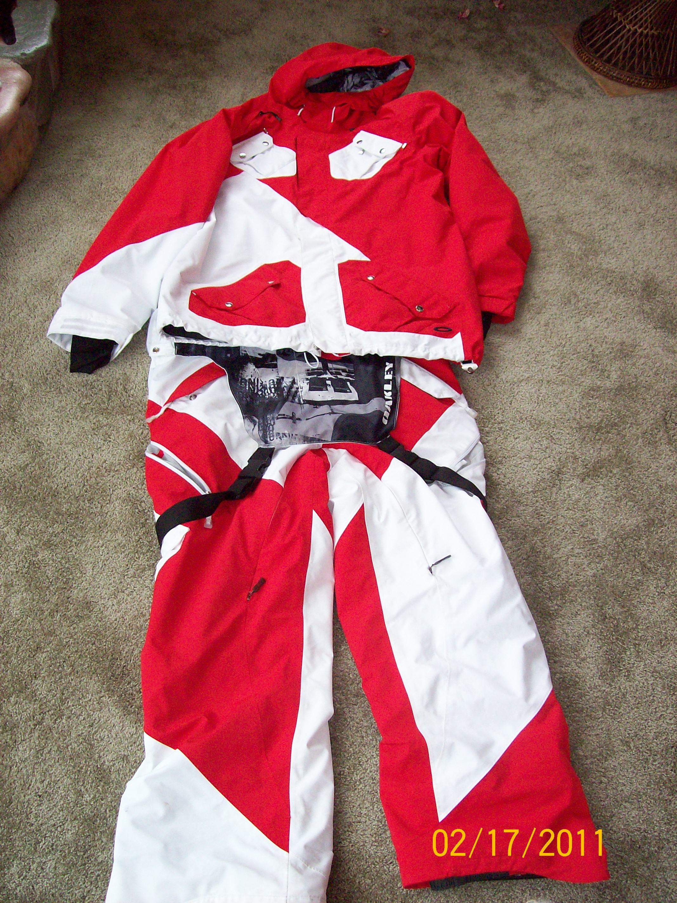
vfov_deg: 51.4
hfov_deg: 39.6
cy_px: 452
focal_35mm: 36
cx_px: 338
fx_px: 939
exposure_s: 1/65.7
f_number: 2.7
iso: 140
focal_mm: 6
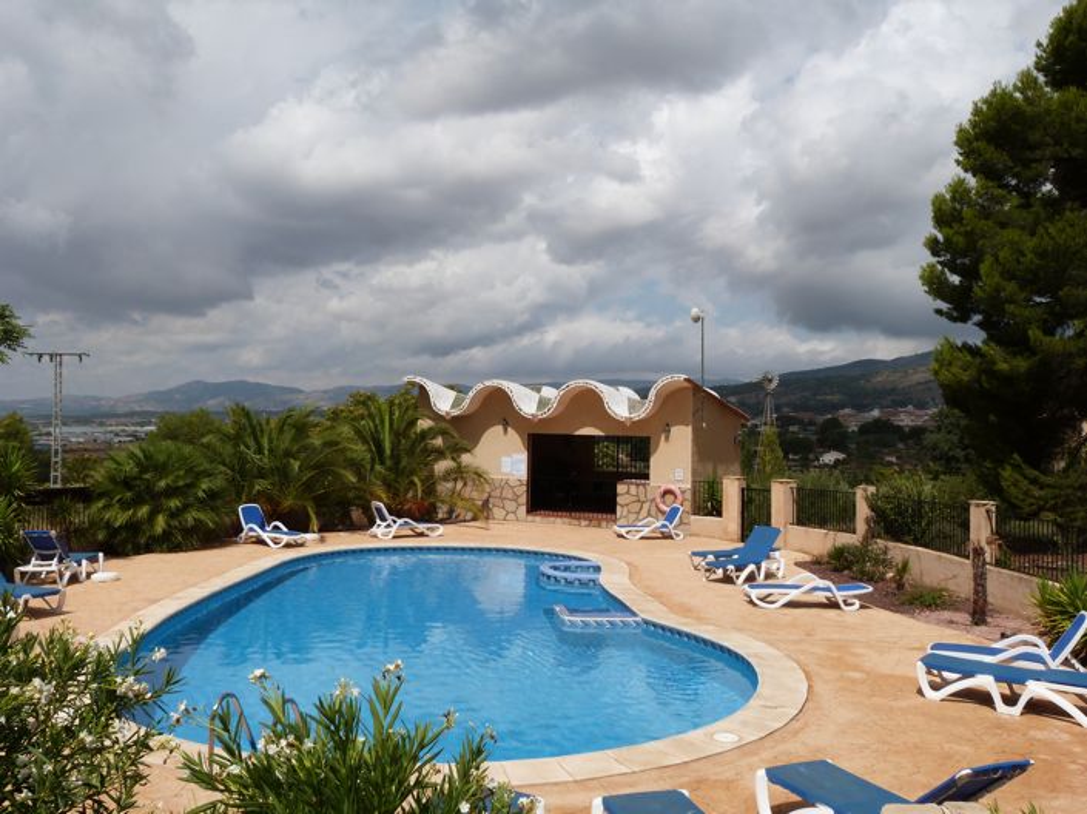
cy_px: 407
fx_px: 1004
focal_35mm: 32
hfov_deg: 56.8
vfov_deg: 44.1
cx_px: 544
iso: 100
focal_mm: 5.7
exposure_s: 1/1000
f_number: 5.6
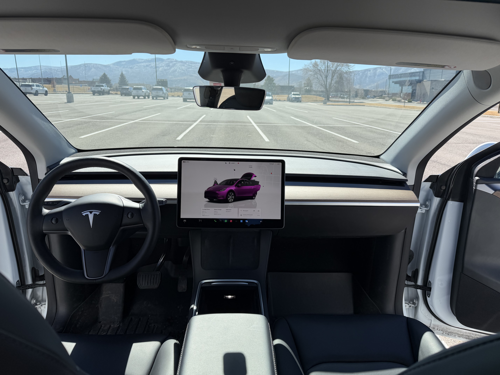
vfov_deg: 56.8
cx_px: 250
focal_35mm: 24
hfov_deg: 71.6
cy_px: 188
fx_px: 347
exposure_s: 1/2525
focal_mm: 6.76
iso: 80
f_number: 1.78
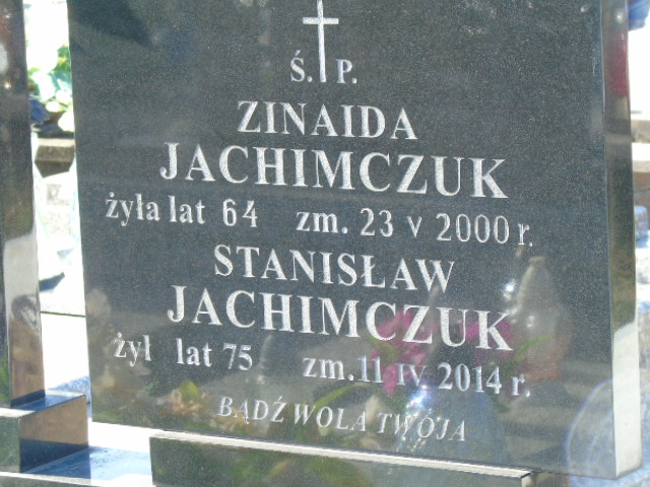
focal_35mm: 162
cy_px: 244
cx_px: 325
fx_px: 3042
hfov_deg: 12.2
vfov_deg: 9.2
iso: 250
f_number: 4.9
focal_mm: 29
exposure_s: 1/125
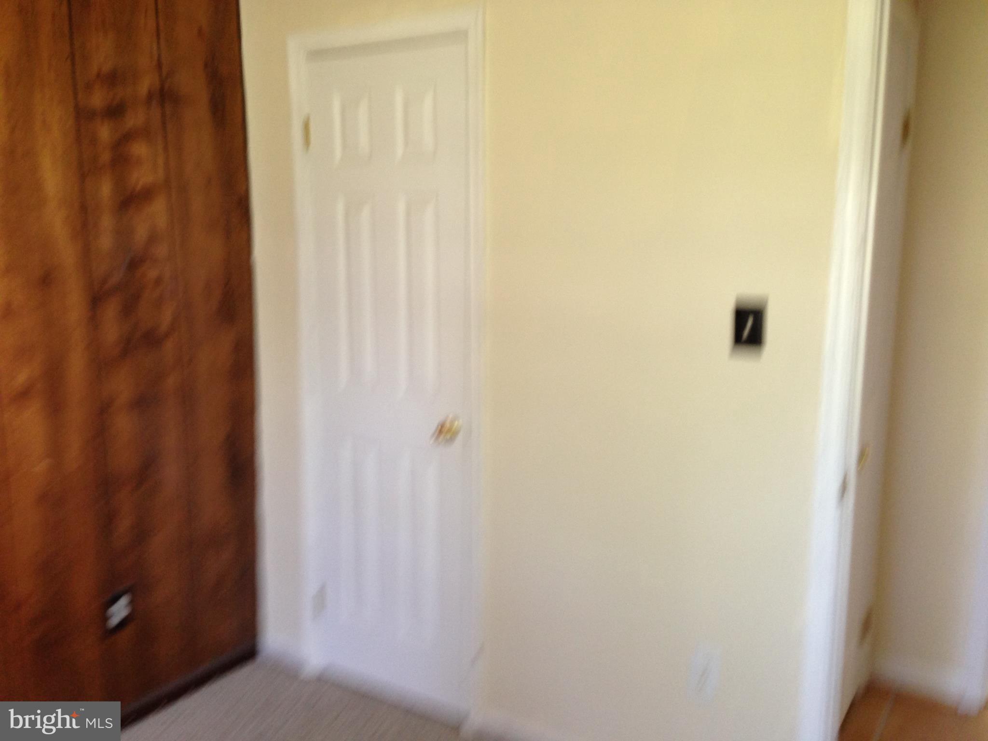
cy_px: 370
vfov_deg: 42.9
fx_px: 942
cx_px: 494
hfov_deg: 55.4
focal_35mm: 33
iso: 125
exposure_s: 1/20
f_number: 2.4
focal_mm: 4.13
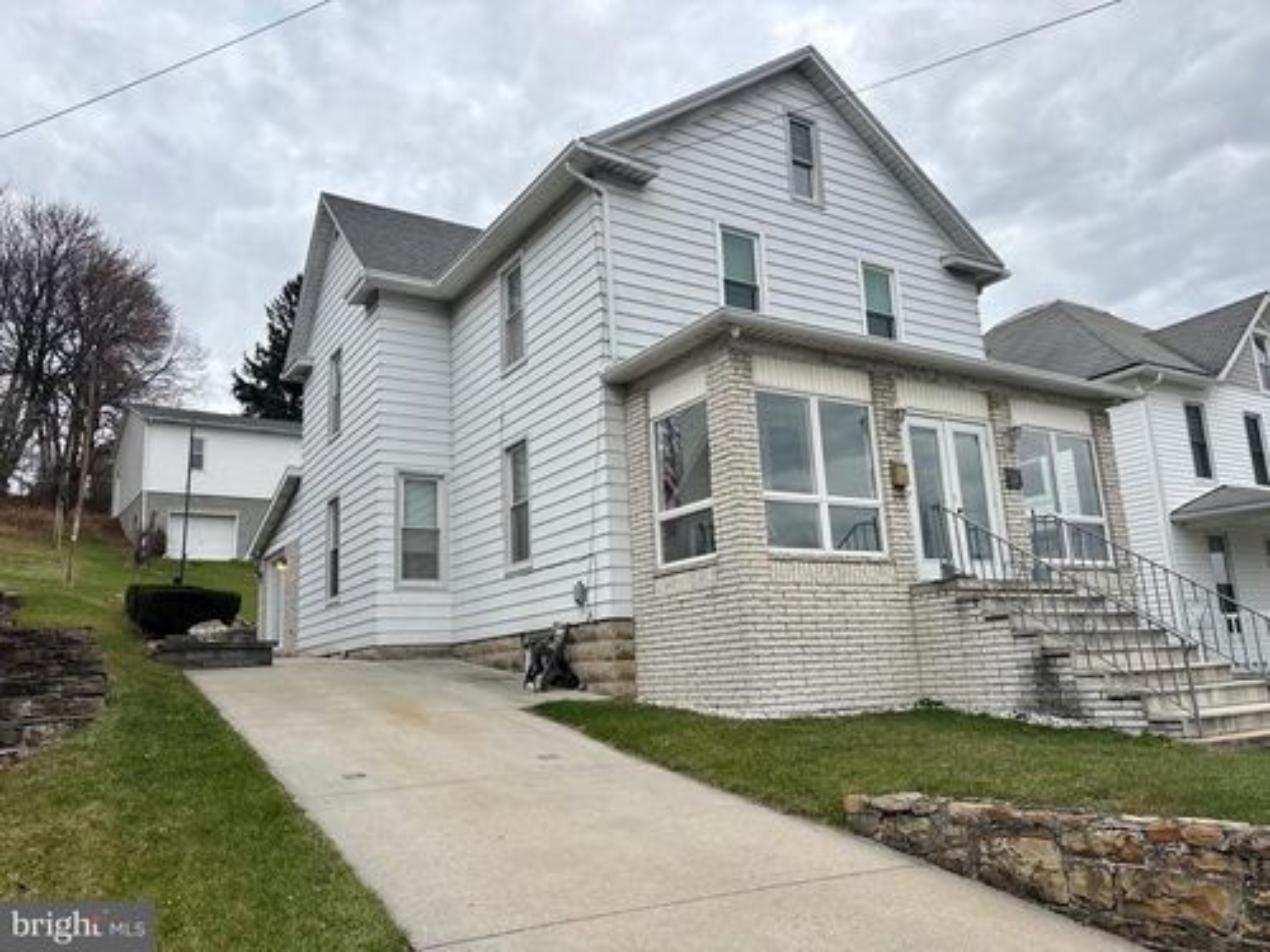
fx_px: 954
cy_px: 476
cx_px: 635
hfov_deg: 67.3
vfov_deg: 53.1
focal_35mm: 26
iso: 50
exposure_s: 1/722
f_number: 1.6
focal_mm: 5.96
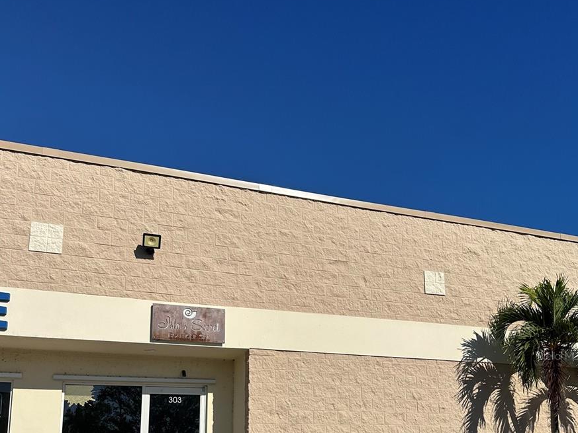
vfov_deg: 40.9
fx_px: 551
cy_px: 356
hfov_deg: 55.3
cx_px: 287
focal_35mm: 33
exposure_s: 1/13699
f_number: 1.78
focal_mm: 6.86
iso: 80
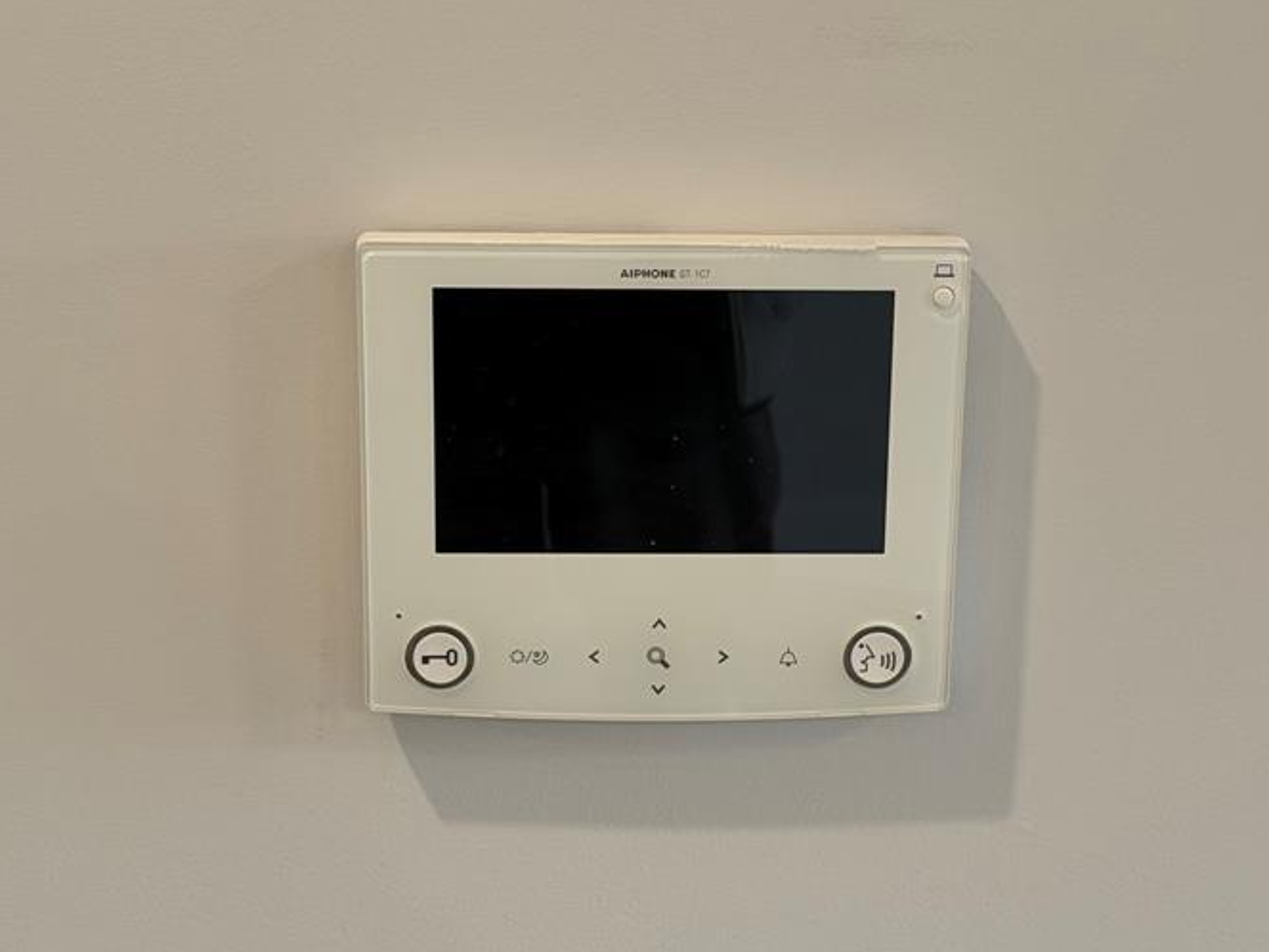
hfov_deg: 26.3
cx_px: 656
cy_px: 591
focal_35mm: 74
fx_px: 2713
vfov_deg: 19.9
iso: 100
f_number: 1.78
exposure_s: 1/60
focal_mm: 6.76
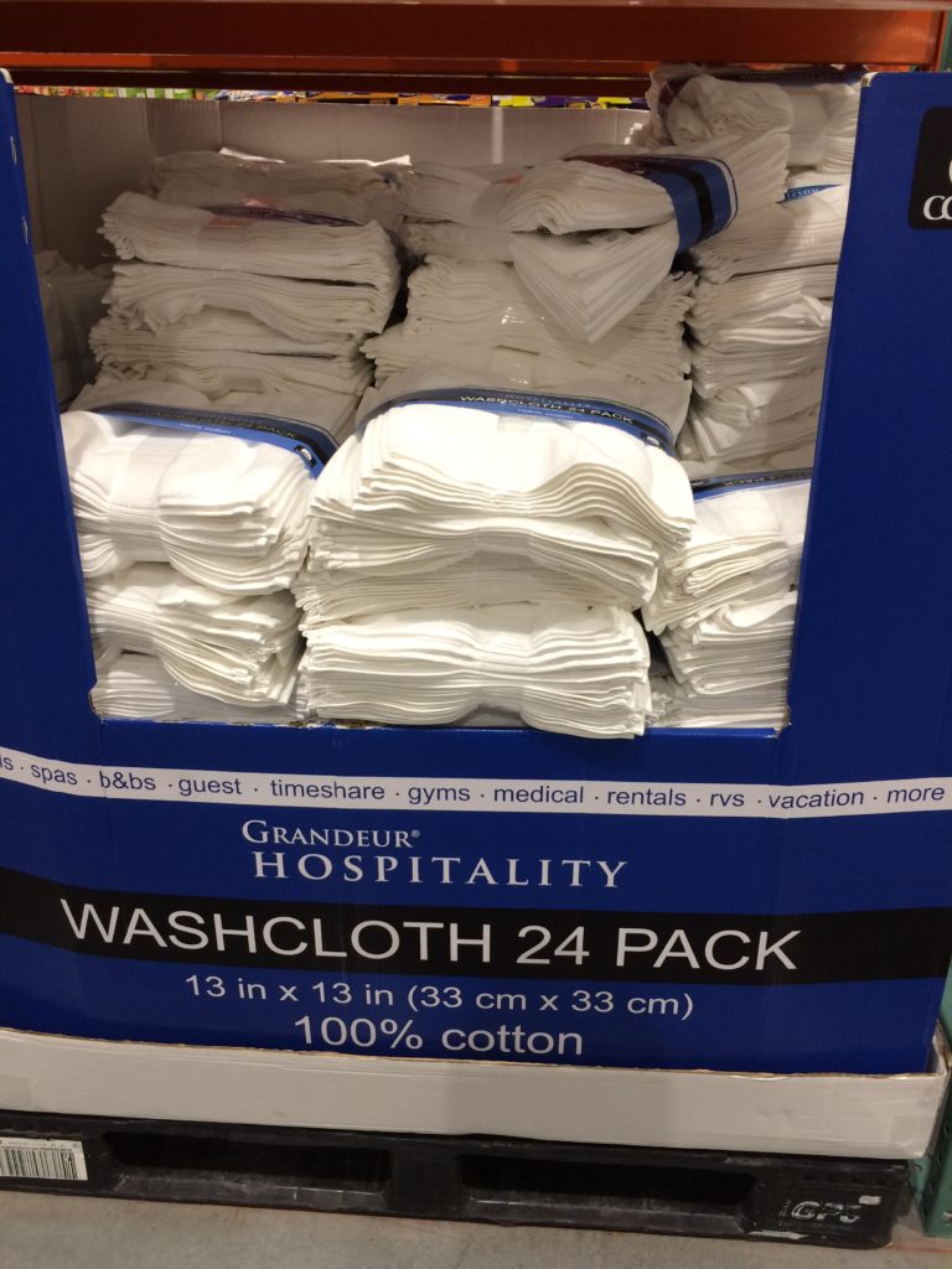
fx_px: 1063
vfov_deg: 61.7
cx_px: 476
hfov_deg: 48.2
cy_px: 634
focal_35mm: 29
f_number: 2.2
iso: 80
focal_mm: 4.15
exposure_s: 1/30
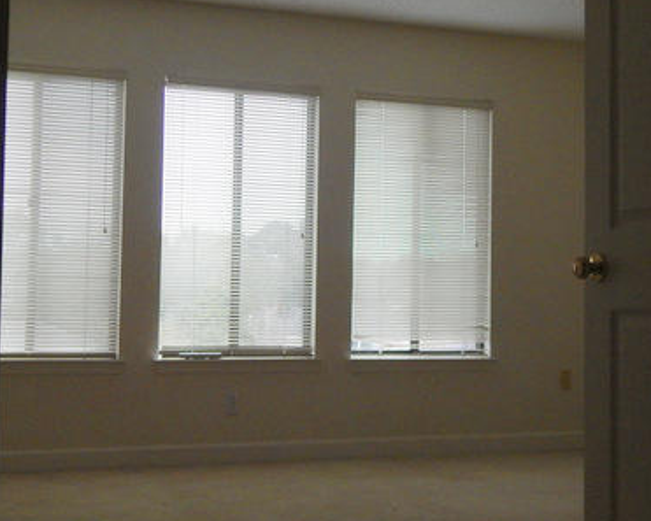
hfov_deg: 29.5
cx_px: 361
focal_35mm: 64
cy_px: 247
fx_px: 1233
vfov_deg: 23.9
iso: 360
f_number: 3.4
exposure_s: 1/250
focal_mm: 6.8
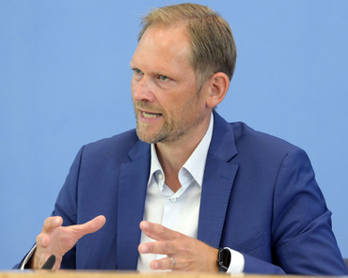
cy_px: 139
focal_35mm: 177
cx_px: 176
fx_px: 1823
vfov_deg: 8.7
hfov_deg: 10.9
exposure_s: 1/800
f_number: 5.6
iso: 4000
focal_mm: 155
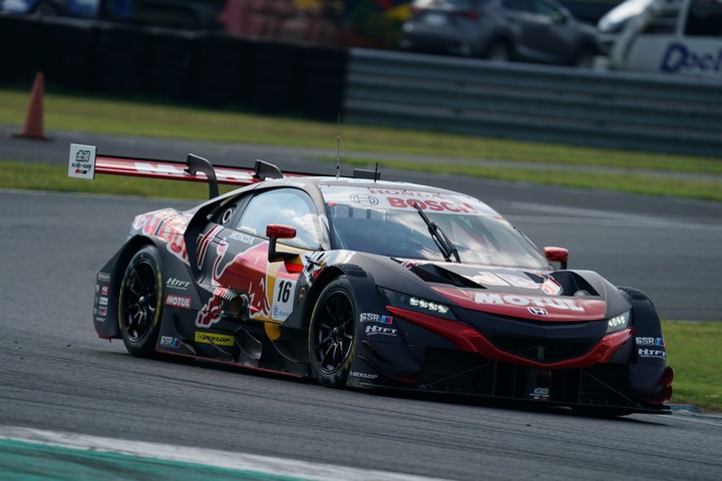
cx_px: 361
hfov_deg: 3.4
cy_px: 240
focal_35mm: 600
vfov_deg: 2.3
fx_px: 12032
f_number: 6.3
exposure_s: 1/640
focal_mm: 600
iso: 200
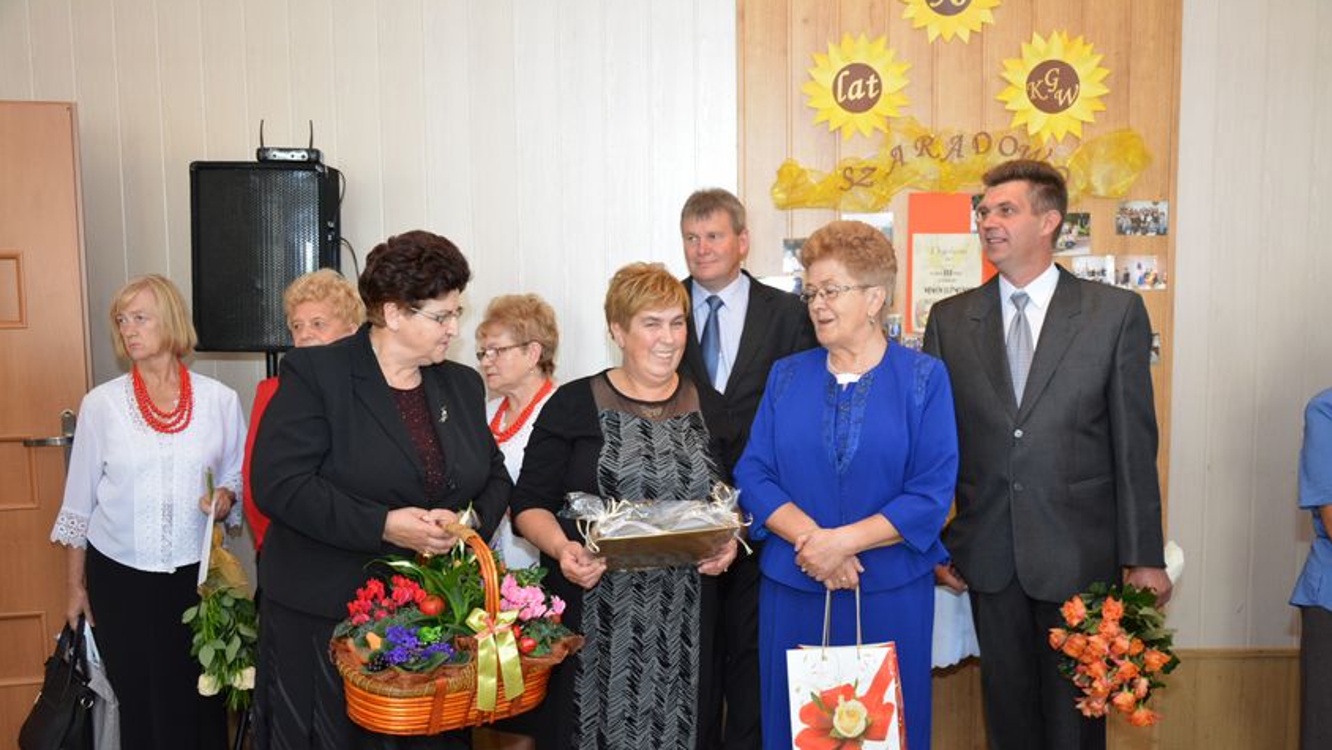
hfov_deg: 52.8
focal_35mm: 38
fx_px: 1342
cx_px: 666
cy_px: 442
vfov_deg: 31.1
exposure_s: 1/60
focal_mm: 24
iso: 1600
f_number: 4
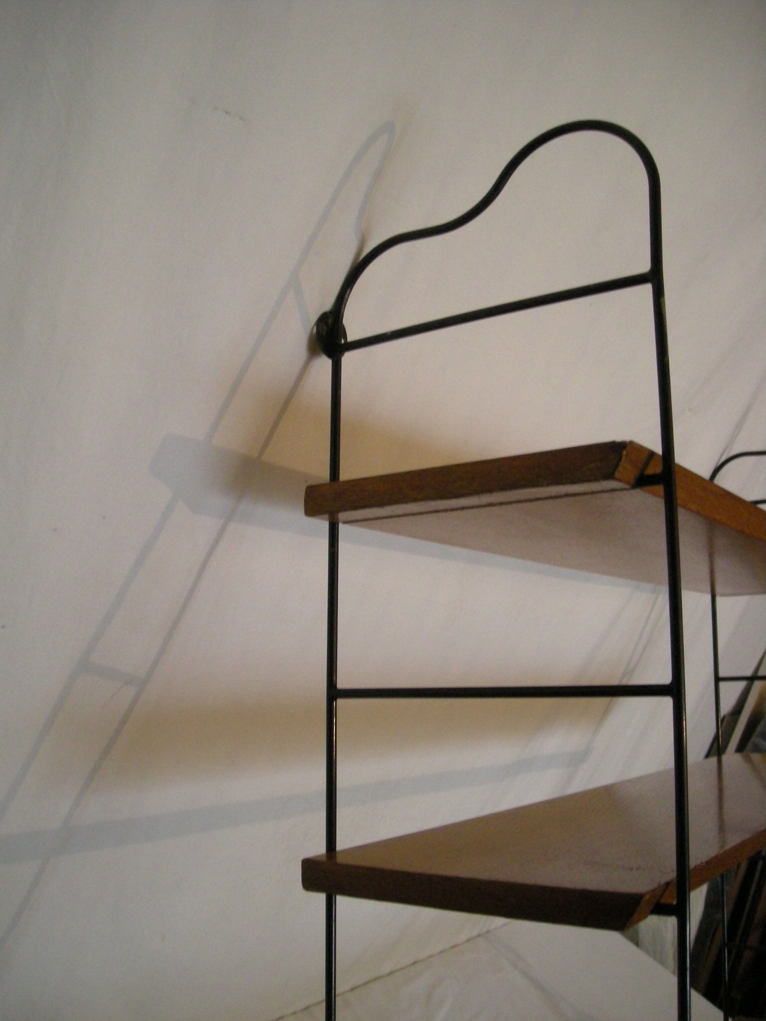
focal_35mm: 35
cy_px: 510
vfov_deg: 52.6
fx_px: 1033
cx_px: 383
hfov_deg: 40.7
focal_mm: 5.7
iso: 400
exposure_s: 1/44.7
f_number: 2.8
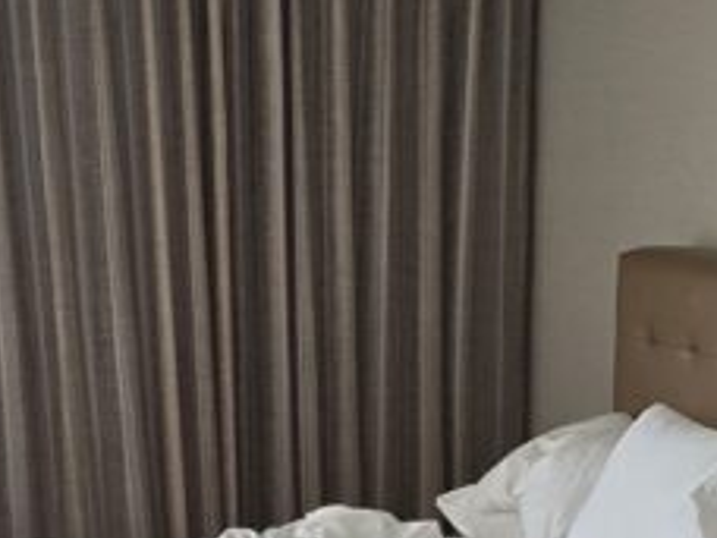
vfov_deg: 11.8
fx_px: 2444
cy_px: 912
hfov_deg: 16.7
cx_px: 431
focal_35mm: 118
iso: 200
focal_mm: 6.3
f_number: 1.7
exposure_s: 1/120
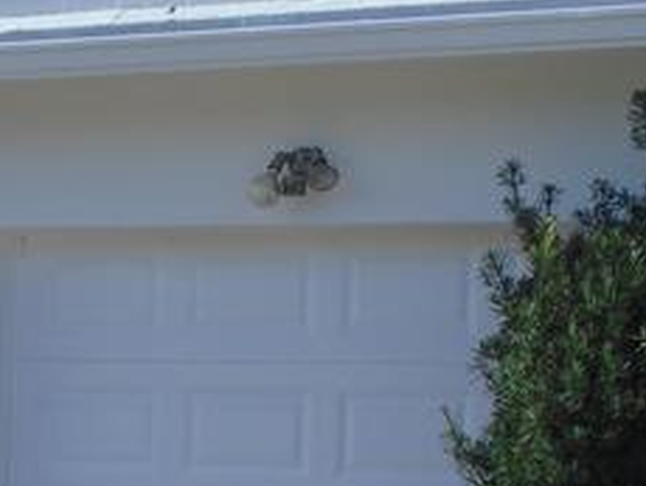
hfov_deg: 15.6
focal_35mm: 125
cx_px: 129
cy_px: 652
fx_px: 2335
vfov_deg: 11.5
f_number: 9.5
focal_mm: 6.4
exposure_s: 1/160
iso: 100
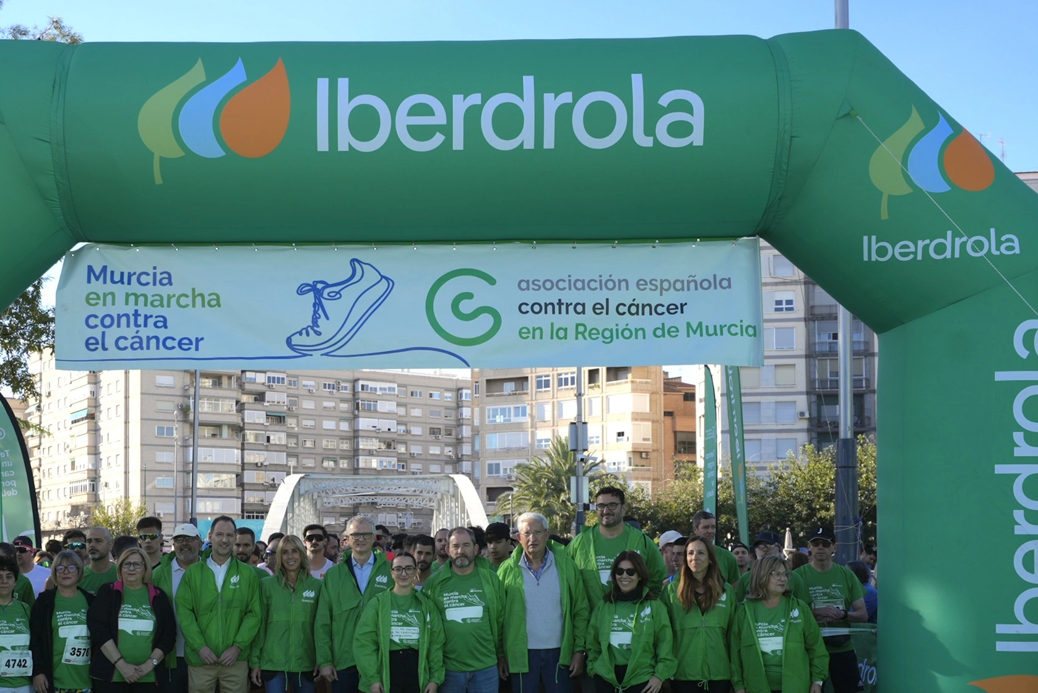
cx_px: 393
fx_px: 1269
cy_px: 484
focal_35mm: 44
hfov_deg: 44.1
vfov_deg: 30.2
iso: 100
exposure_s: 1/250
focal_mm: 29
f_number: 5
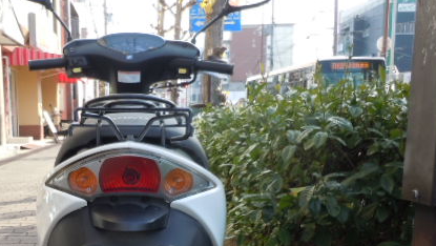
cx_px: 112
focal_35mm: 47
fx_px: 544
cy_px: 224
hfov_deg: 42.4
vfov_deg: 24.7
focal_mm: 5
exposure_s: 1/125
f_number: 3.7
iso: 100
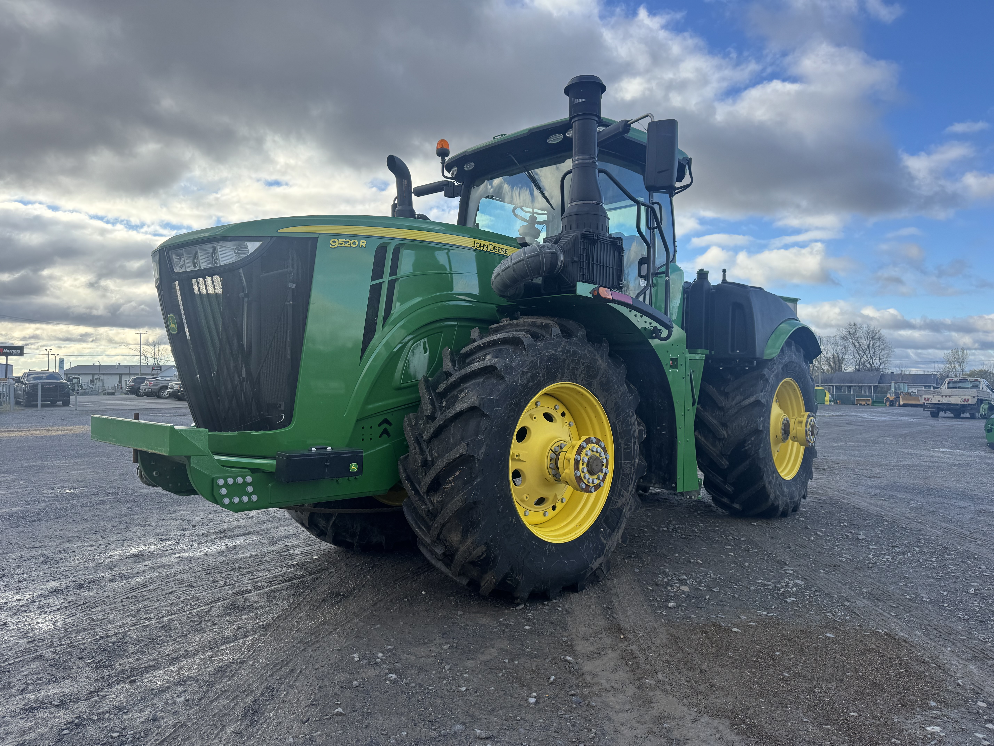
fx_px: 689
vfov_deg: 56.8
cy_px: 373
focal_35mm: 24
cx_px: 497
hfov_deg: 71.6
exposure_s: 1/1637
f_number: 1.78
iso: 80
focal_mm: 6.76
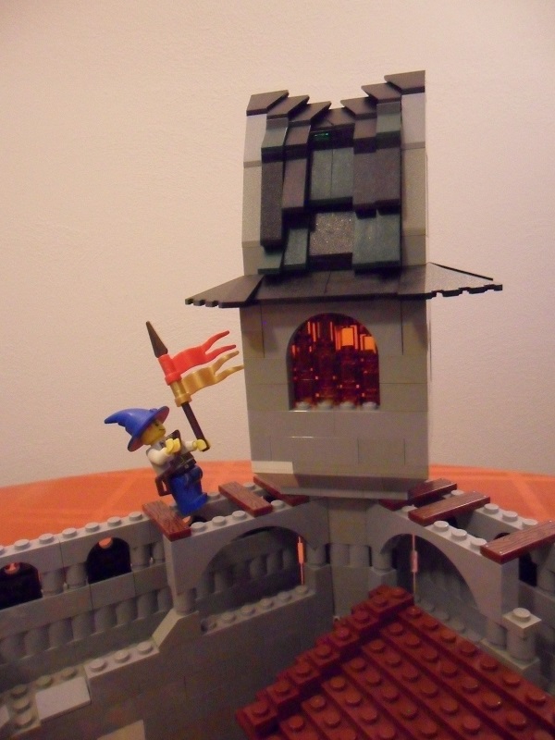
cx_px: 278
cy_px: 370
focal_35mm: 27
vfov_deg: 65.3
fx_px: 577
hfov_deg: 51.4
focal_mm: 4.9
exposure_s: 1/30
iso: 640
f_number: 3.5
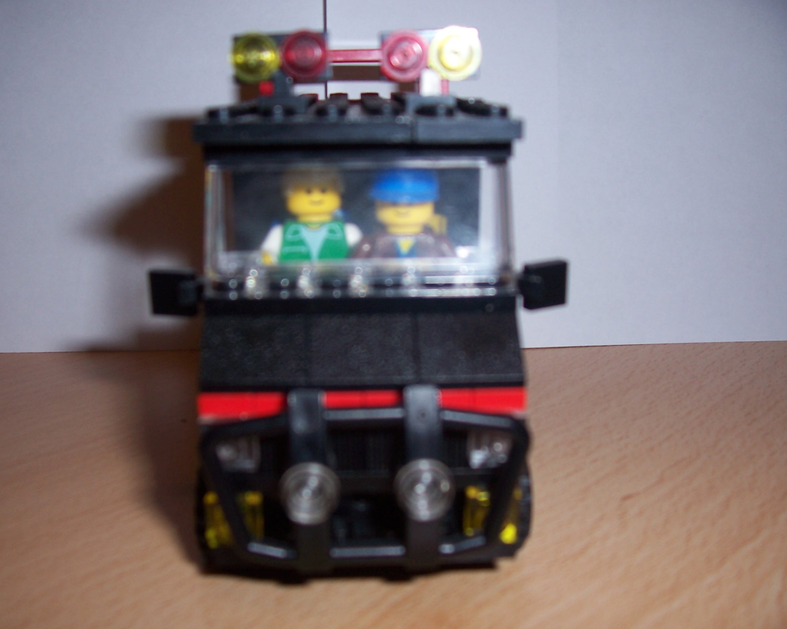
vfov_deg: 41.2
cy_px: 310
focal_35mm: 36
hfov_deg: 50.3
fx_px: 838
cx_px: 371
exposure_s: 1/60
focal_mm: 5.6
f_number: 2.7
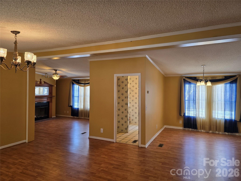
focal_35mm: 23
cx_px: 120
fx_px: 160
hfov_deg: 73.9
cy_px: 90
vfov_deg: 58.9
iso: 160
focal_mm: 6.3
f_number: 1.7
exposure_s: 1/120
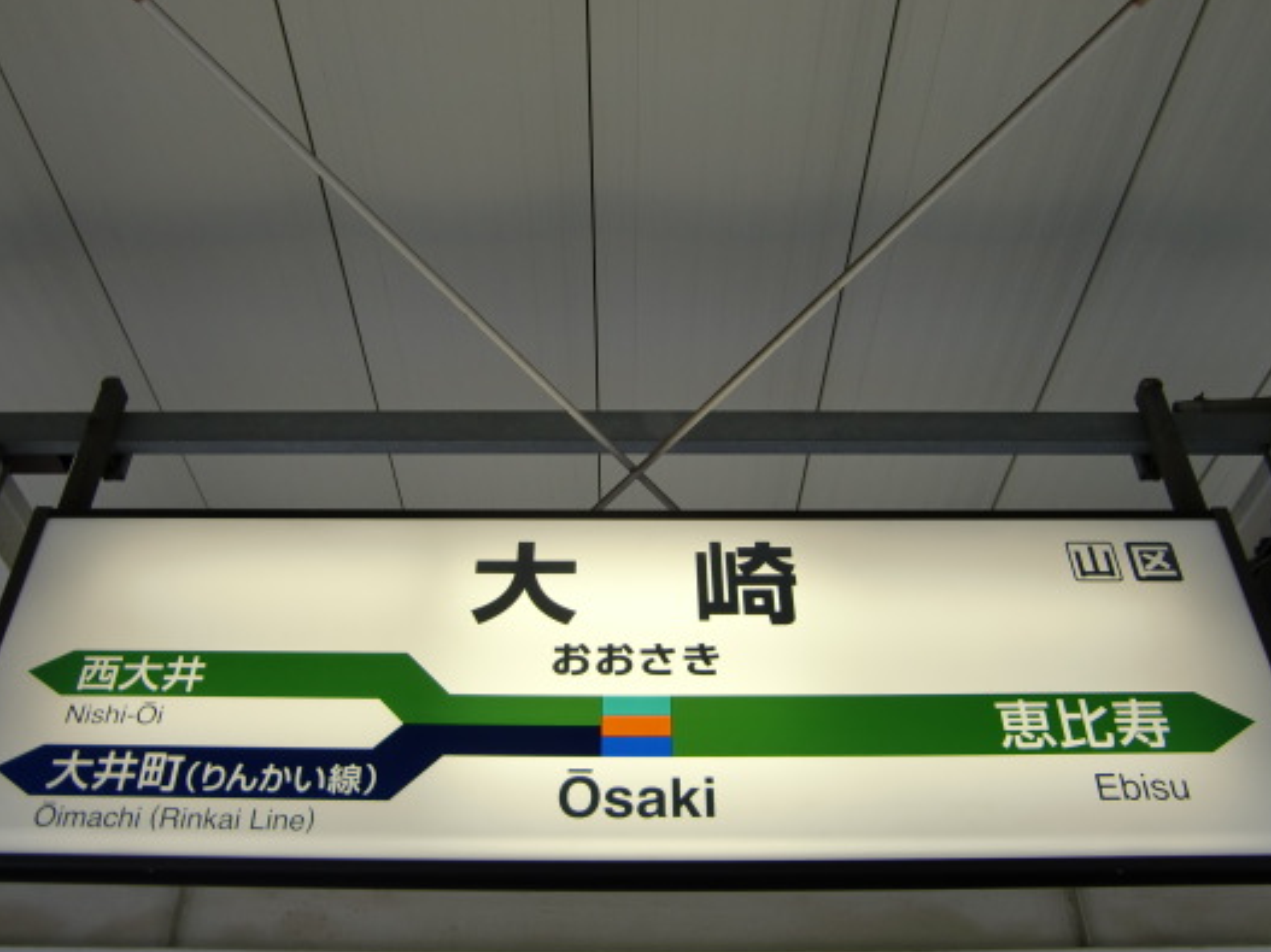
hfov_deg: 54.0
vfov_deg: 41.7
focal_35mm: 34
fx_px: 1248
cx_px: 632
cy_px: 516
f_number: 2.6
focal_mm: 4.9
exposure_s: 1/100
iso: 64
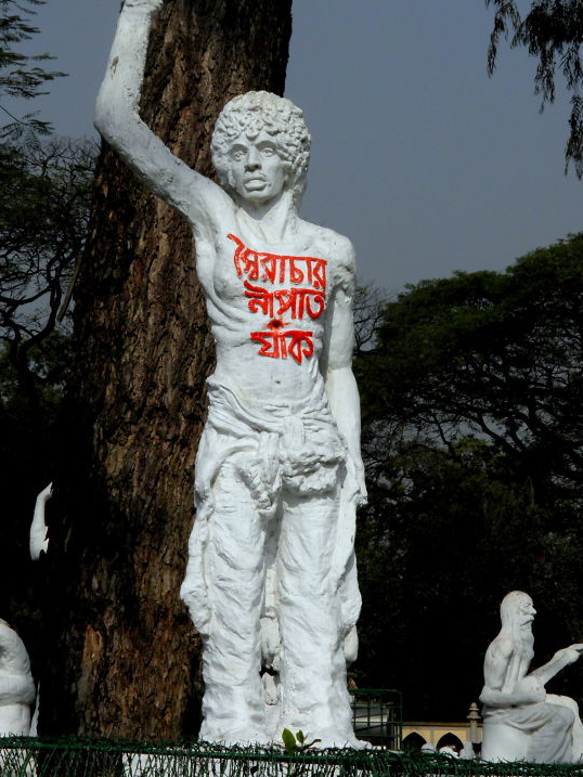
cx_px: 300
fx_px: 2133
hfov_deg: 15.6
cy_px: 306
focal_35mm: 95
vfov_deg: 20.6
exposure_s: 1/1000
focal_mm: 13.2
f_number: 5.5
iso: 50
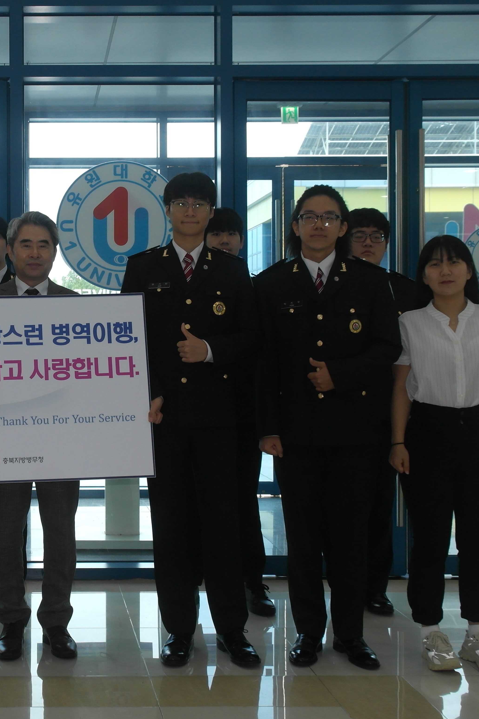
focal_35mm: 48
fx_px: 958
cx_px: 40
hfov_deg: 27.0
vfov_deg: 41.1
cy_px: 333
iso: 200
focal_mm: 18
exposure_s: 1/80
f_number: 7.1
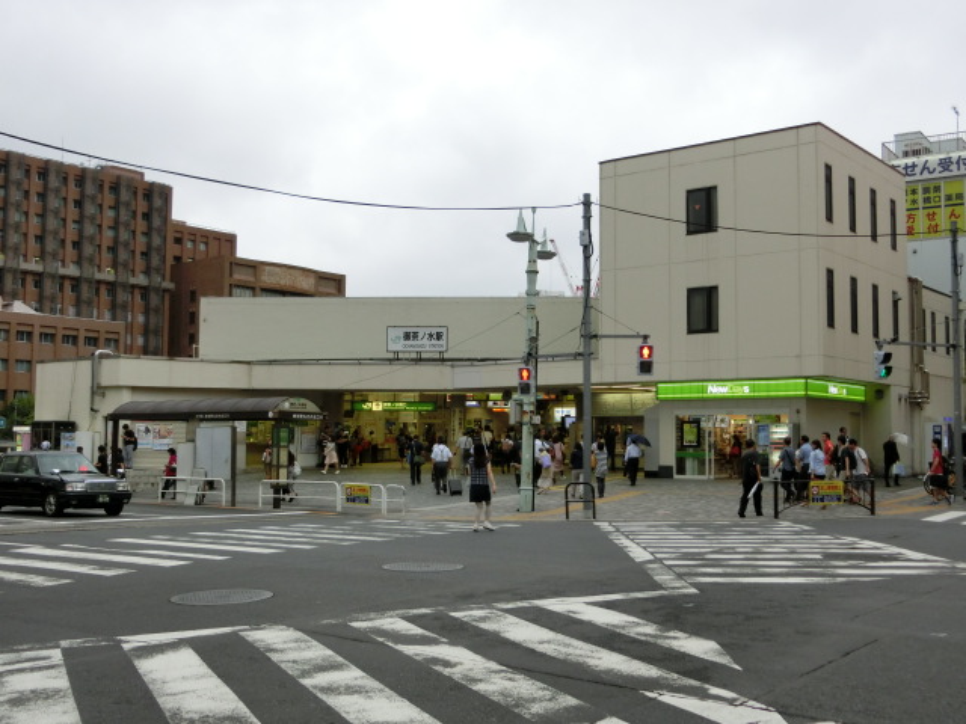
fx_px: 1088
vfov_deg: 36.8
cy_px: 362
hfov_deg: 47.9
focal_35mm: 39
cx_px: 483
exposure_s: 1/125
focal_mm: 6.9
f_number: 4.1
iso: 200
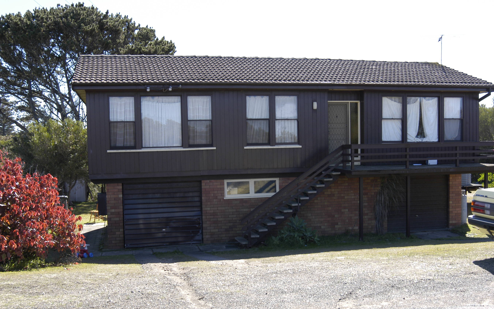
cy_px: 177
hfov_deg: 48.1
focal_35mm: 41
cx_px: 275
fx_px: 552
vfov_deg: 31.2
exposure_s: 1/180
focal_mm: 24
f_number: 7.1
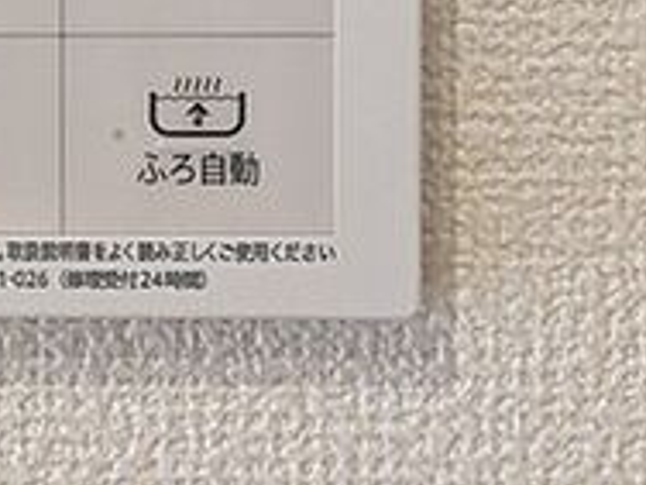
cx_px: -137
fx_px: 3023
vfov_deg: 9.1
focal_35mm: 162
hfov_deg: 11.9
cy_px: -91
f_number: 1.68
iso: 197
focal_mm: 6.9
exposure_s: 1/27.5
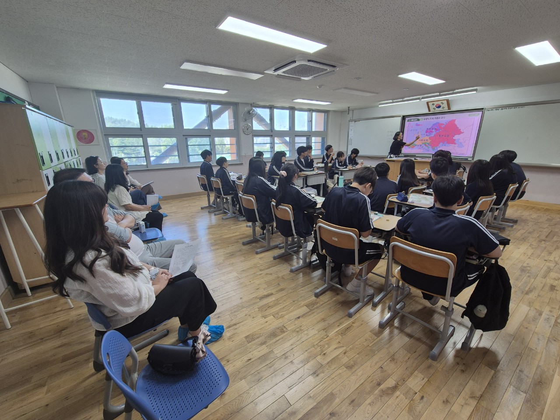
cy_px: 210
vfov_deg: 89.9
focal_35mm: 13
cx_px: 280
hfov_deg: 106.2
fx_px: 210
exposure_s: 1/60.2
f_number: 2.2
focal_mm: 2.2
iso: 64
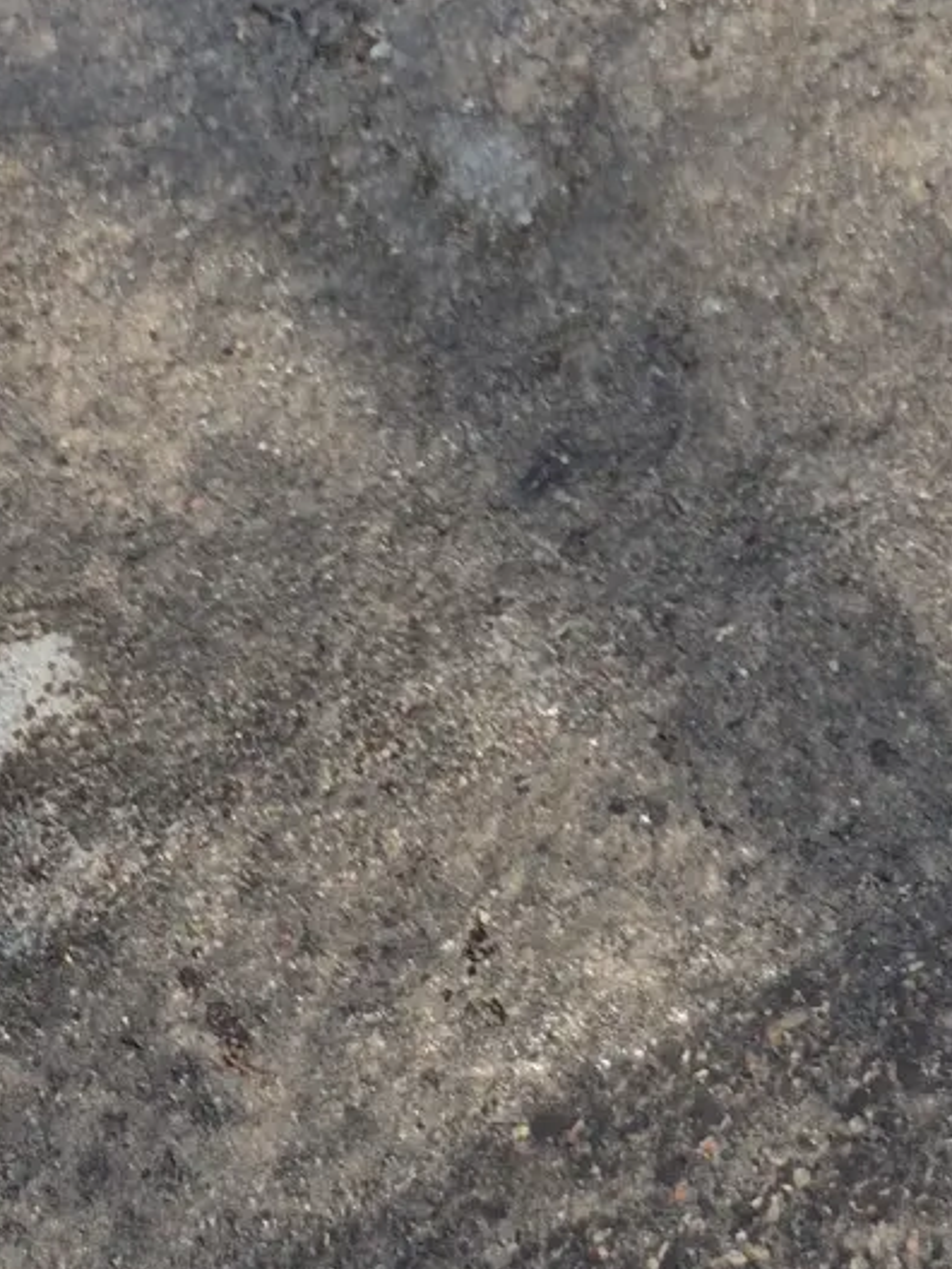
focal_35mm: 98
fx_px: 3594
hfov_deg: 15.1
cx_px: 482
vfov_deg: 15.6
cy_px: -1309
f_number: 1.8
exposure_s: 1/802
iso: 25
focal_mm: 5.4
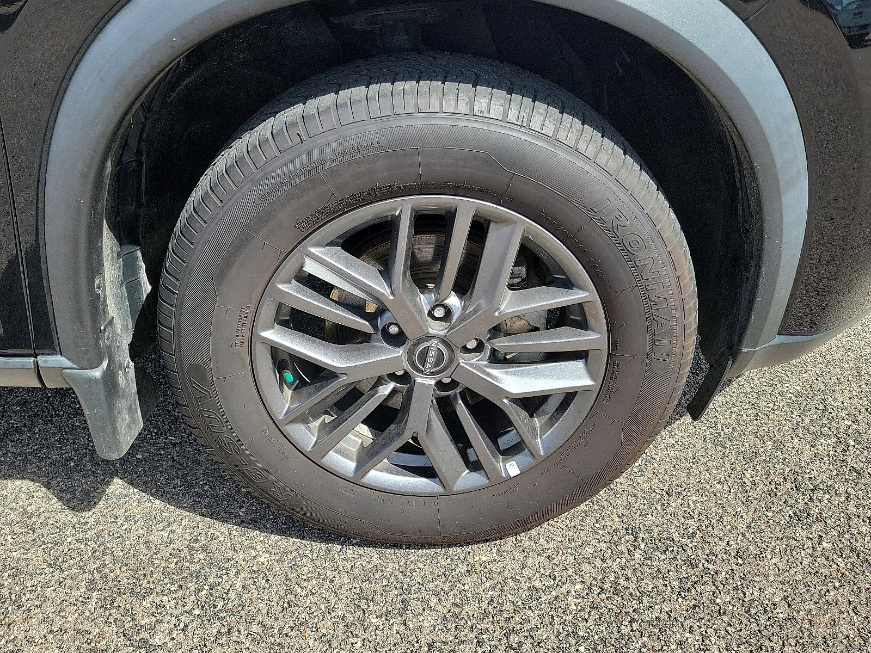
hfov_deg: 67.3
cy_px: 326
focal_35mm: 26
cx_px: 436
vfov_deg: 53.1
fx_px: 654
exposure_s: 1/1429
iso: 50
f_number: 1.8
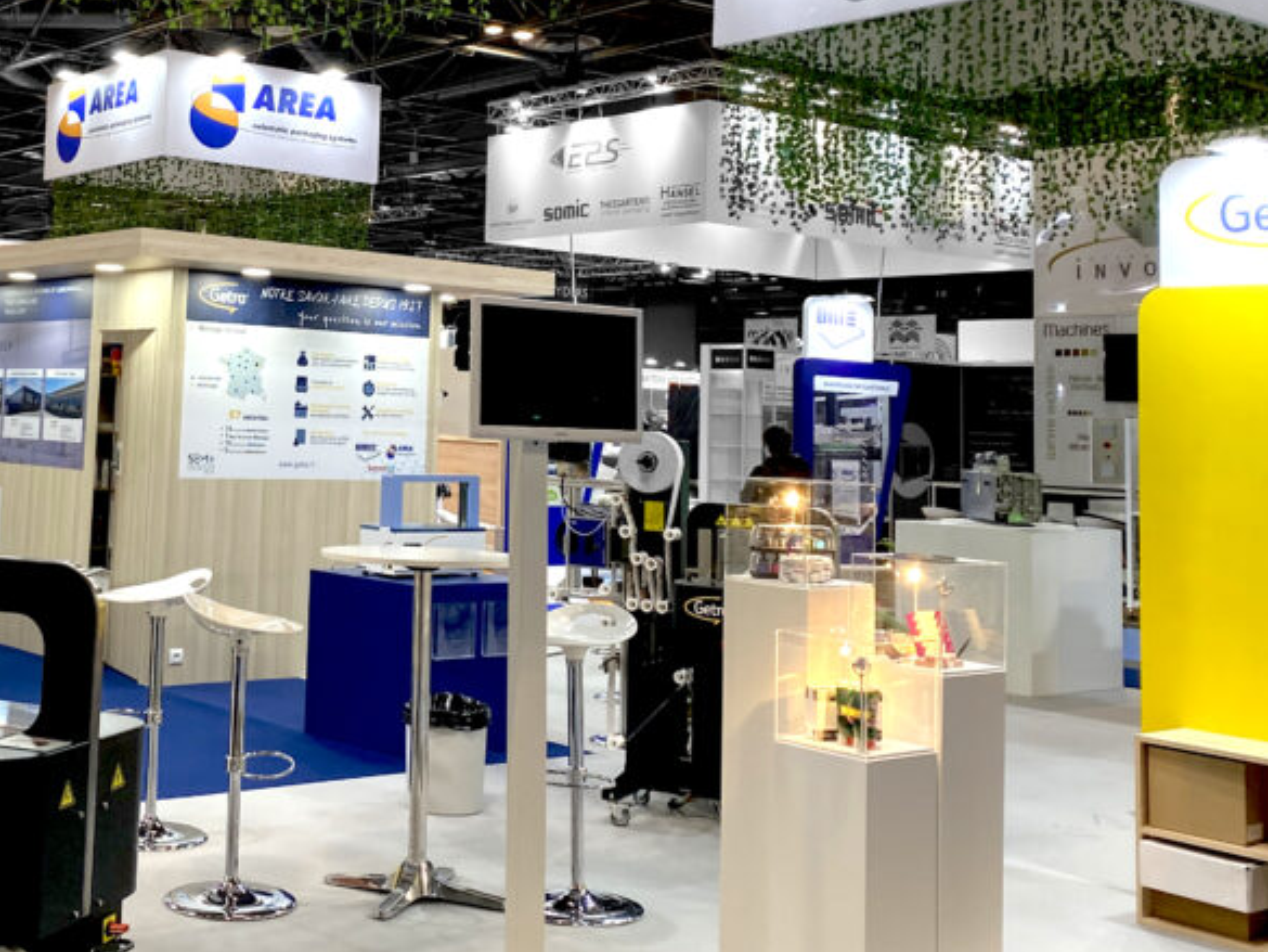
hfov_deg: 38.6
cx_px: 319
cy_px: 258
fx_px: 1759
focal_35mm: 48
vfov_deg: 29.9
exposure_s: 1/100
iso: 100
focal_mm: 4.25
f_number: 1.8
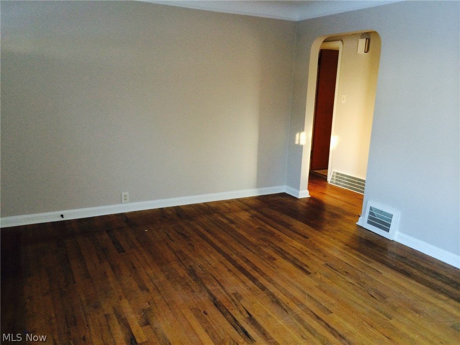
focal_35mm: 30
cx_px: 230
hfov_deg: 60.0
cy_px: 172
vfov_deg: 46.8
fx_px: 399
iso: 160
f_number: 2.2
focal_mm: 4.12
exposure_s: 1/30
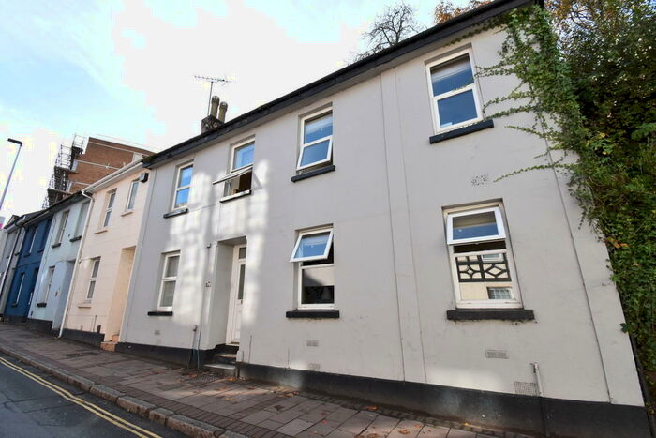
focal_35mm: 15
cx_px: 328
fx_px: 273
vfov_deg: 77.4
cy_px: 219
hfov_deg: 100.4
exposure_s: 1/320
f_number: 9
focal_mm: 10
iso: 640
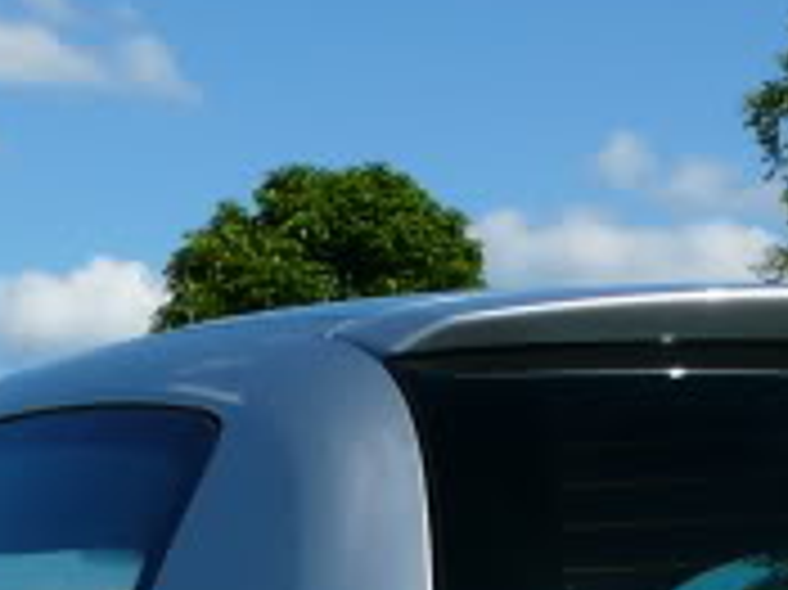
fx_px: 2912
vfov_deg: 10.5
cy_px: 1216
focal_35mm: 128
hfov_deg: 15.3
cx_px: 671
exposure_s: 1/640
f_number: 8
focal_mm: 4.6
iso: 100
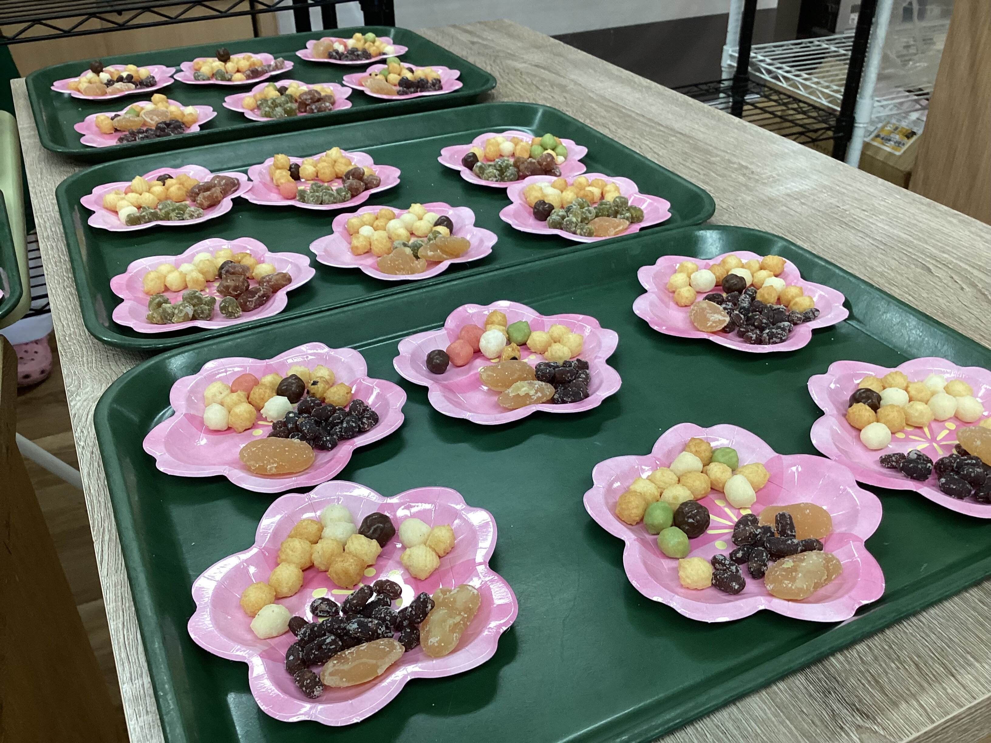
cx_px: 496
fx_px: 887
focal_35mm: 31
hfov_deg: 58.4
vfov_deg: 45.4
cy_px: 372
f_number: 2.4
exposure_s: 1/60
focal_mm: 3.3
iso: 125
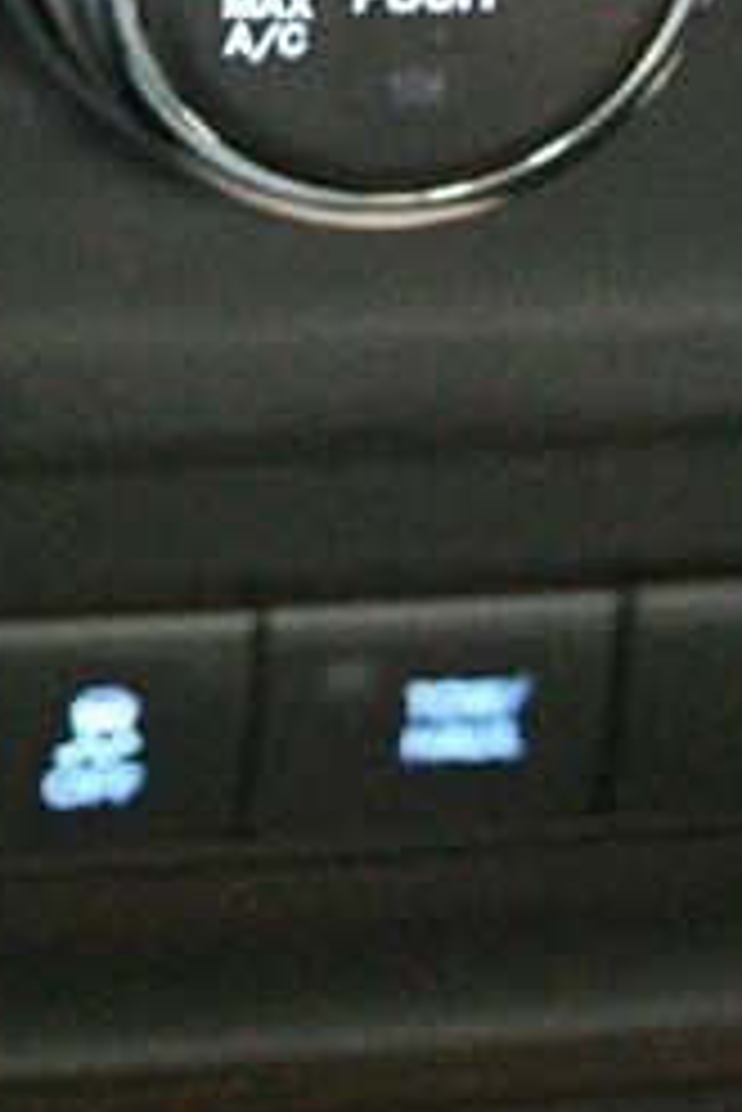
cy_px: -32
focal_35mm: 149
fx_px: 4600
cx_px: 220
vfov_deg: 13.6
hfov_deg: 9.2
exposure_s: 1/15
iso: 12800
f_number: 4
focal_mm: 24
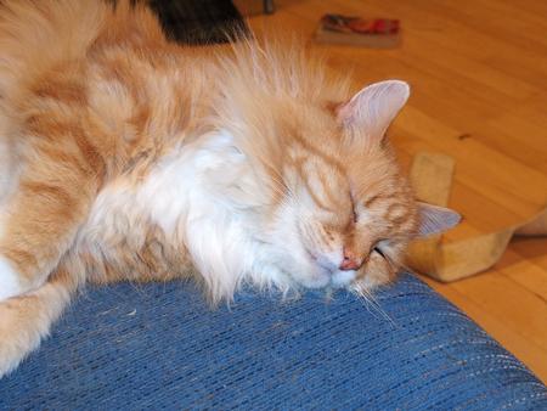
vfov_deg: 31.5
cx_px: 274
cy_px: 206
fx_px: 727
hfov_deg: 41.2
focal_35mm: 46
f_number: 2.8
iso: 400
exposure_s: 1/50
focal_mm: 9.8
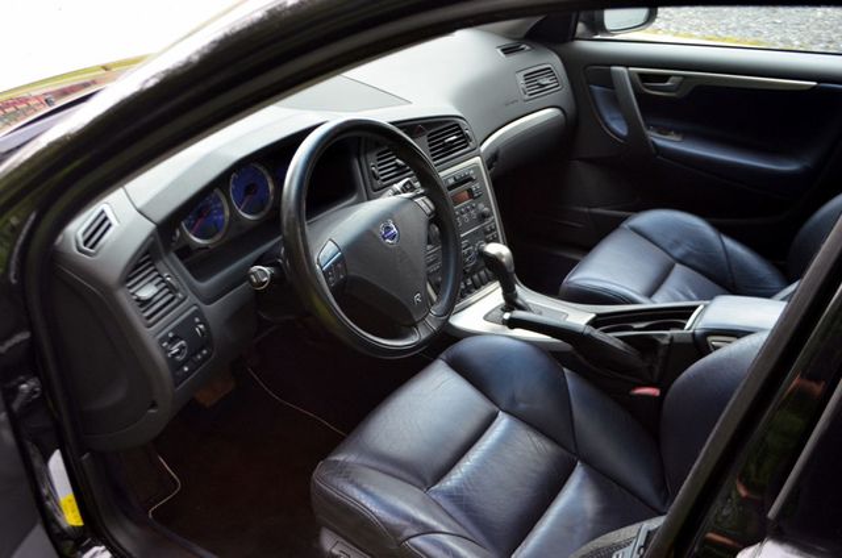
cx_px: 421
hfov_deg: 53.2
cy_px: 279
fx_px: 840
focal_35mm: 36
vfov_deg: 36.7
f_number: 4
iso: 500
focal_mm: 24
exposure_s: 1/60
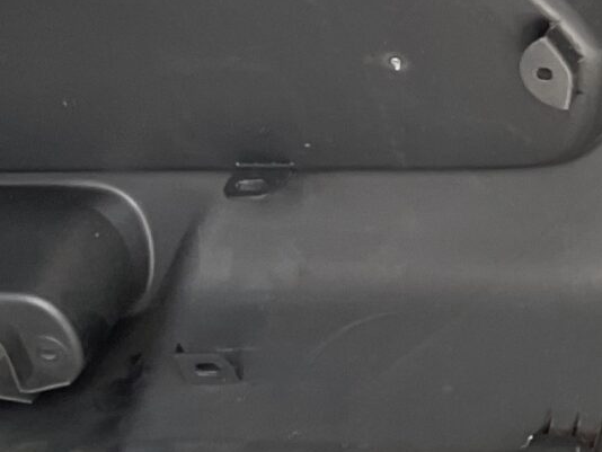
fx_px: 2418
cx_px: 956
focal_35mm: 139
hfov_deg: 13.2
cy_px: 51
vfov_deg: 10.6
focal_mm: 3
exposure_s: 1/190
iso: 16
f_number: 1.8
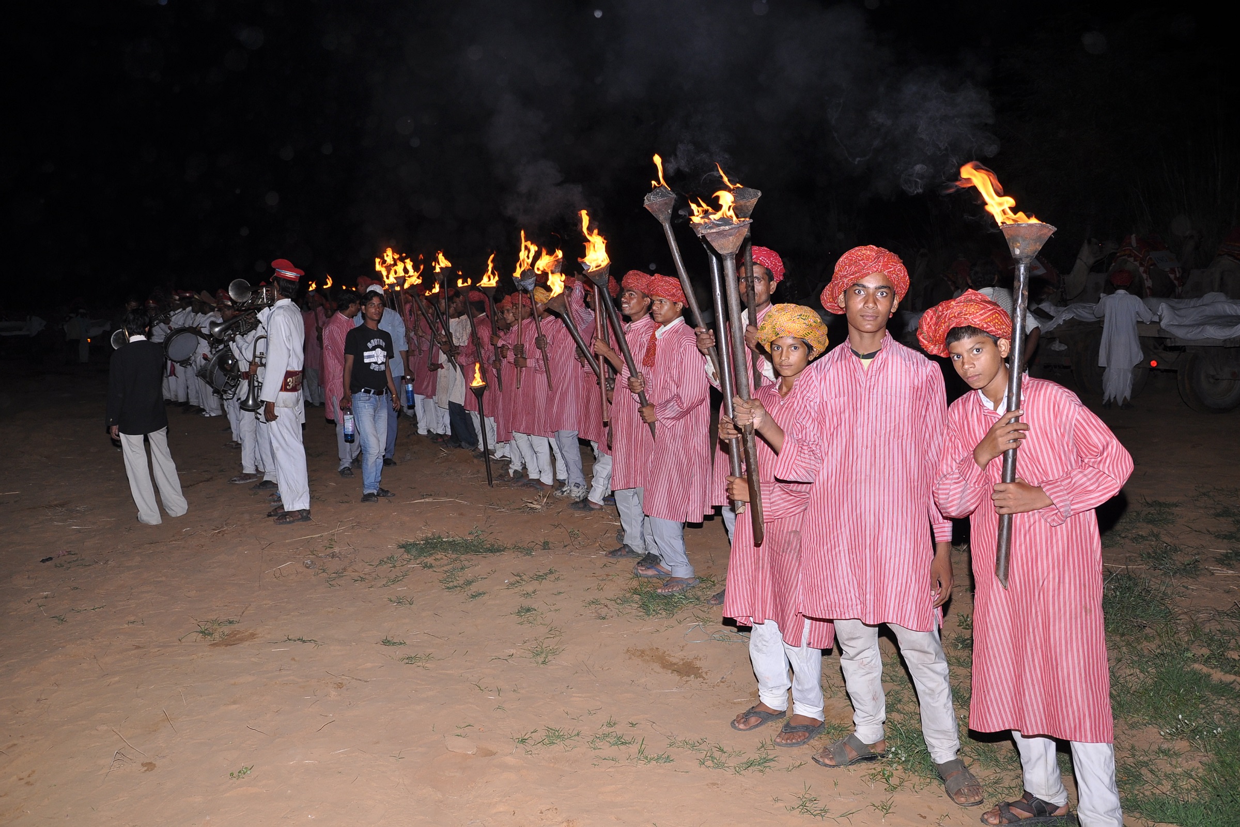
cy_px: 414
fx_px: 1085
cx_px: 620
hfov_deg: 59.5
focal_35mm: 32
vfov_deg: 41.7
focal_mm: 21
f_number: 5.6
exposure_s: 1/125
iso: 250
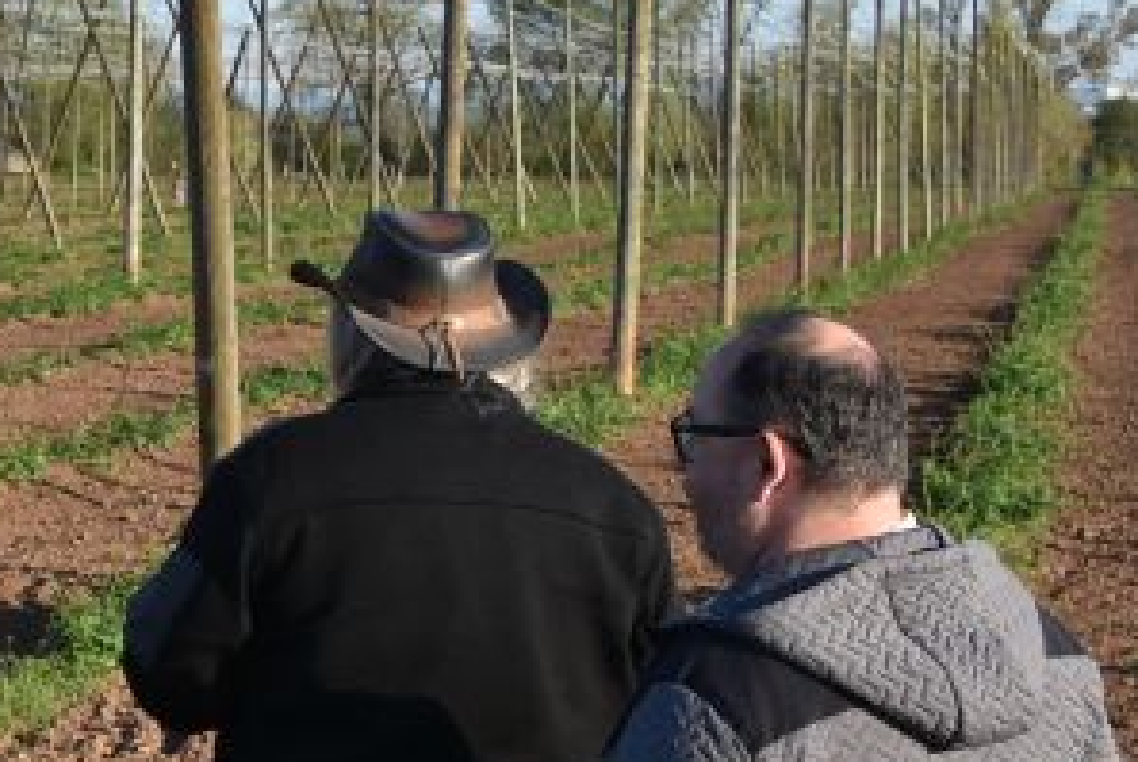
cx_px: -625
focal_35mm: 93
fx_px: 2944
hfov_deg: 18.9
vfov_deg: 14.6
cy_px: 103
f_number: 8
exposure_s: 1/500
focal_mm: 18
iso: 280
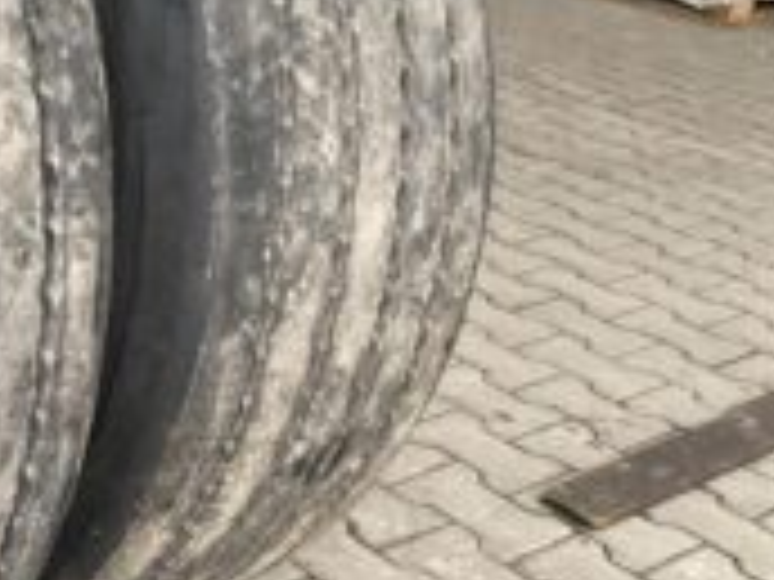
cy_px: 178
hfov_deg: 27.1
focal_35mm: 65
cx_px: -94
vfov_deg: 22.5
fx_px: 1453
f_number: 1.8
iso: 100
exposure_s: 1/100
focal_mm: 4.25
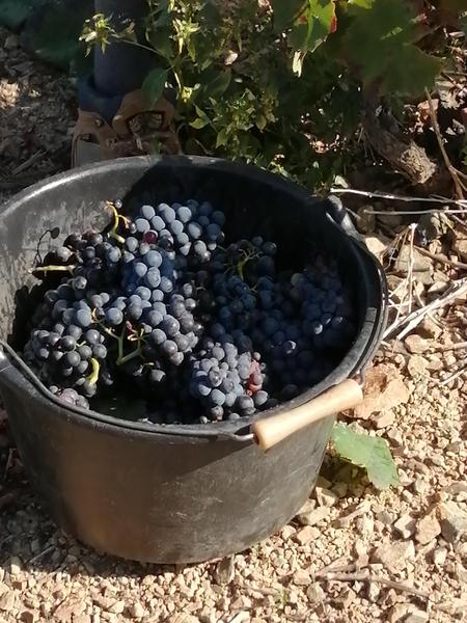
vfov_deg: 18.9
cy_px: 312
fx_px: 1871
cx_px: 234
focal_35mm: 104
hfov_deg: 14.2
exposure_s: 1/1009
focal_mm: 3.46
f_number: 1.8
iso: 50
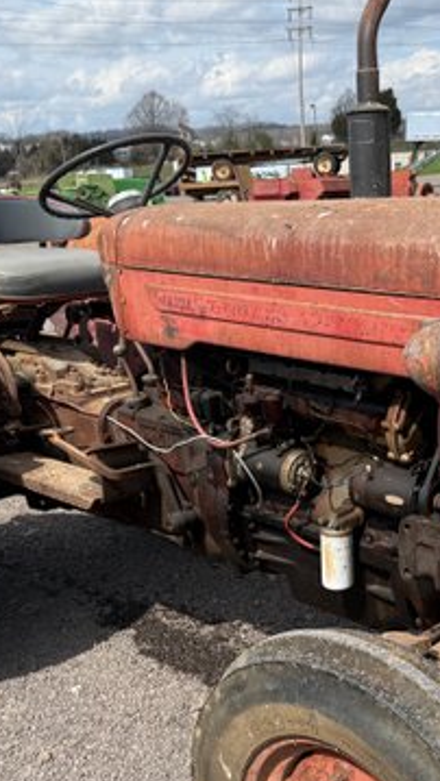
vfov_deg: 44.2
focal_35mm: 46
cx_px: 308
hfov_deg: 25.8
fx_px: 954
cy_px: 488
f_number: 1.78
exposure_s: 1/3584
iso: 100
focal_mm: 6.76
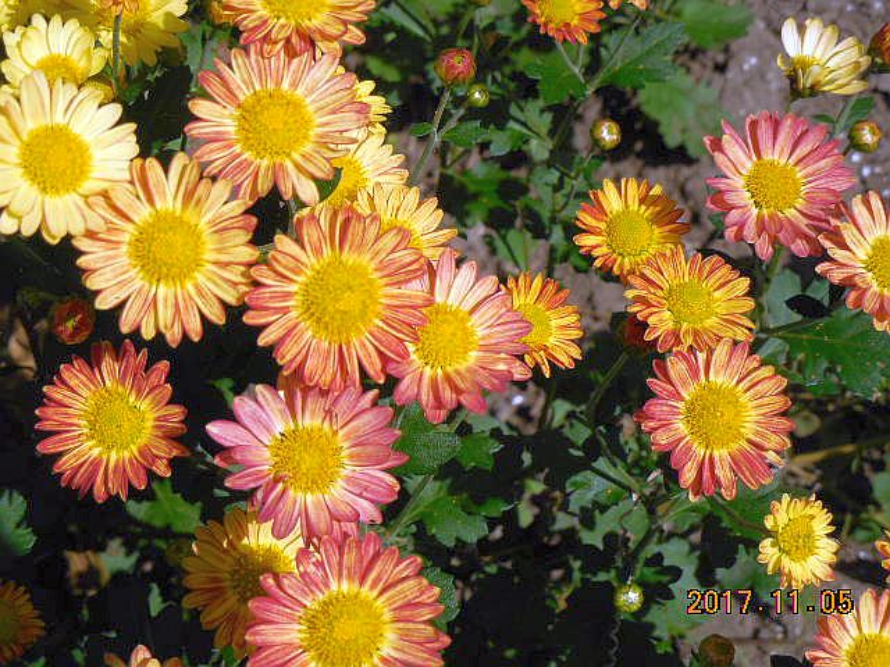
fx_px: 1774
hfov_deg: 28.2
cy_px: 334
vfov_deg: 21.3
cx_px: 445
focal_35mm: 69
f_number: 4.4
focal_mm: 12.5
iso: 125
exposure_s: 1/1000
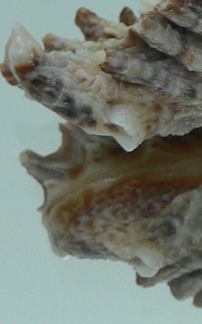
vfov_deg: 15.0
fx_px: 1215
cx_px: 393
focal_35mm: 138
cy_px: 39
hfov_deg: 9.0
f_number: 2.8
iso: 80
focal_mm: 4.6
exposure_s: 1/60
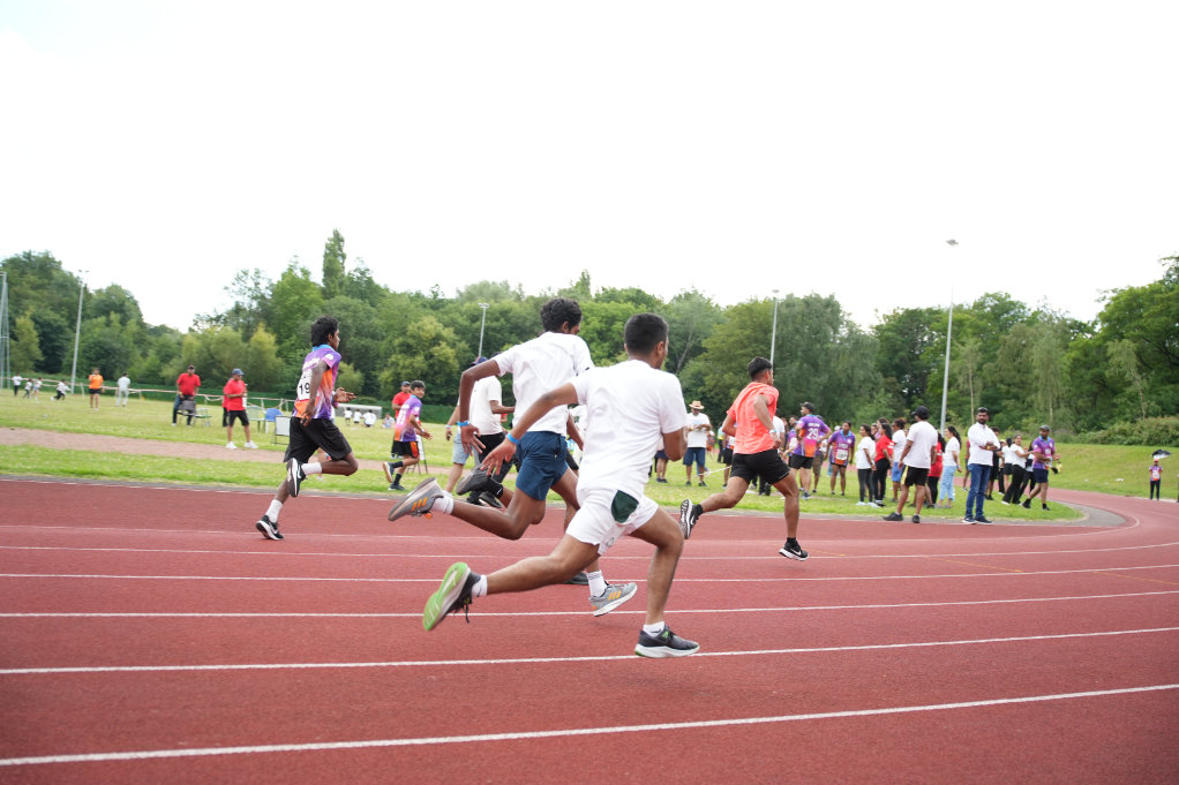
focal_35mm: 38
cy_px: 392
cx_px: 590
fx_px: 1244
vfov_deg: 35.0
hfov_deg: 50.7
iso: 250
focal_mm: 36
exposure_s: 1/800
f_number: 2.8
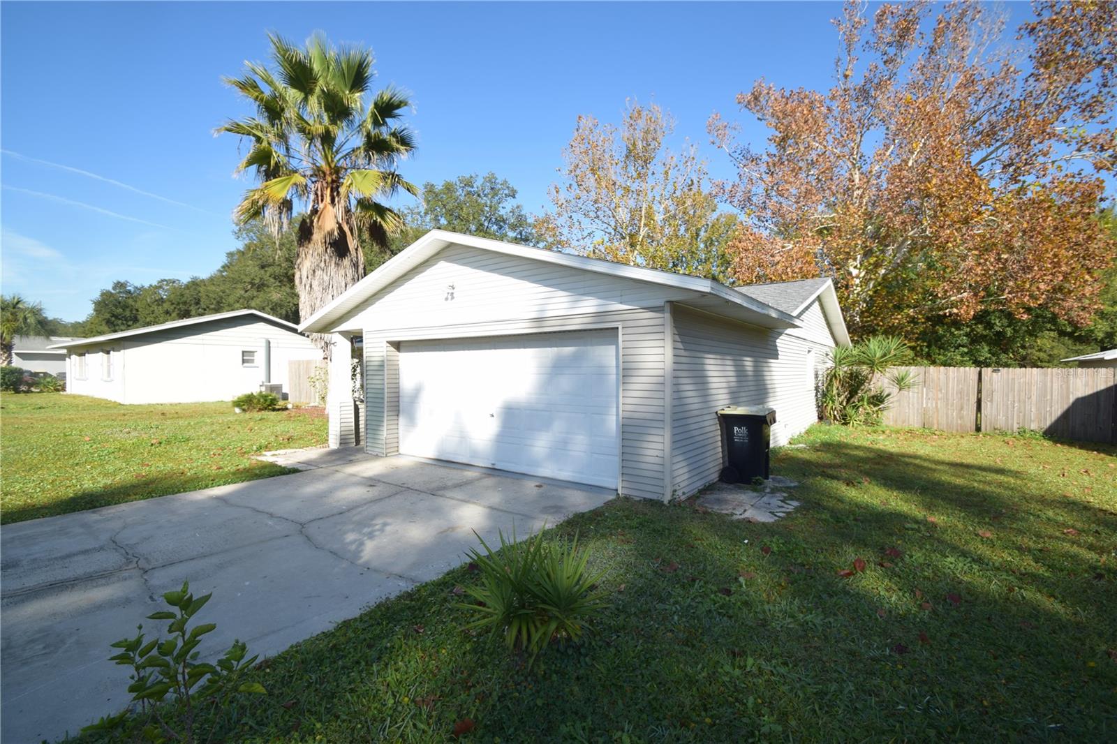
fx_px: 465
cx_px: 558
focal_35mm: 15
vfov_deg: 77.3
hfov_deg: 100.4
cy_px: 372
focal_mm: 10
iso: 100
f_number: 8
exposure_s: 1/200
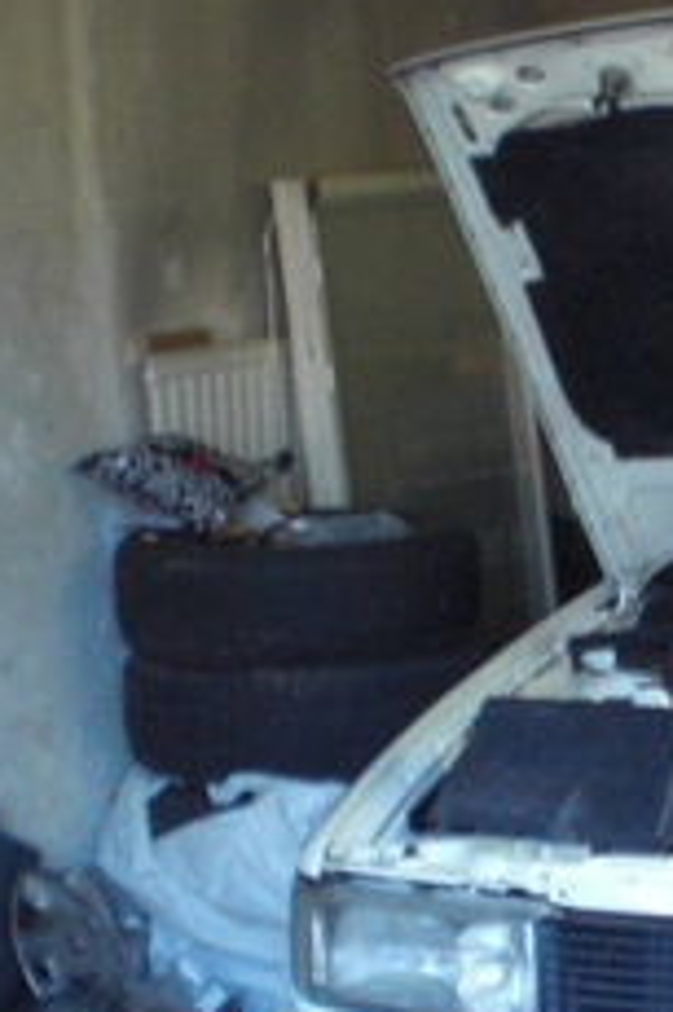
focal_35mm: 110
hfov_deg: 11.9
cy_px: 796
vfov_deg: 18.4
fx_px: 3089
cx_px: 1003
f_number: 3.1
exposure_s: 1/80
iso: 400
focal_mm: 6.3
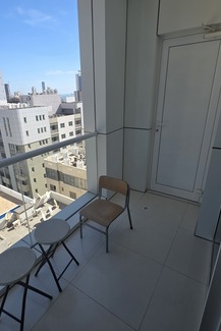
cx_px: 93
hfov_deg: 64.2
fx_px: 175
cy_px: 161
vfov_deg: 86.9
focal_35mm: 19
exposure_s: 1/1347
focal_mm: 2.2
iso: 40
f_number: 1.9
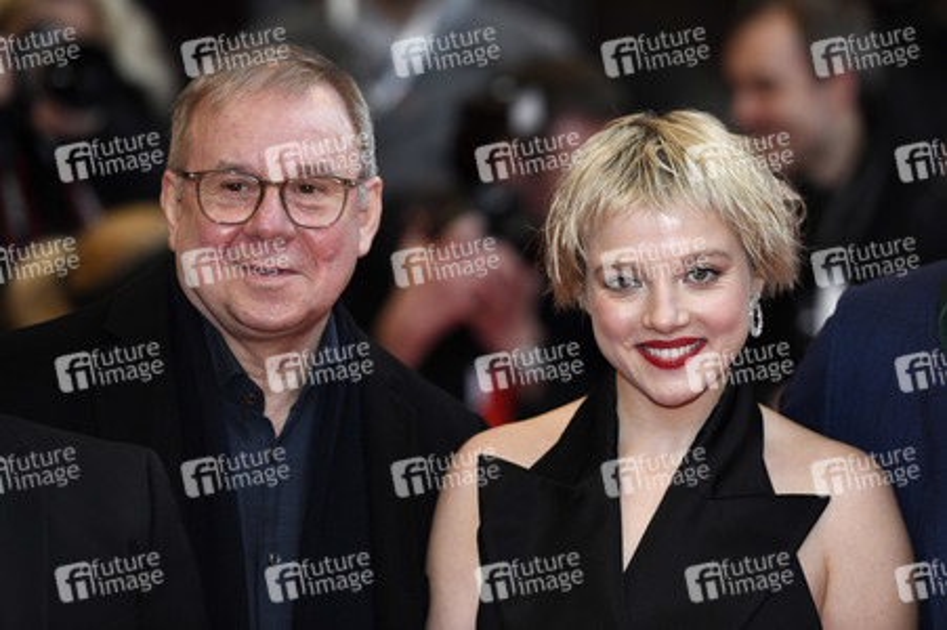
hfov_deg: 11.1
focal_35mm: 185
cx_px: 474
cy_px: 315
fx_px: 4863
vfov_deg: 7.4
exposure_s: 1/640
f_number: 3.5
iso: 640
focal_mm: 185
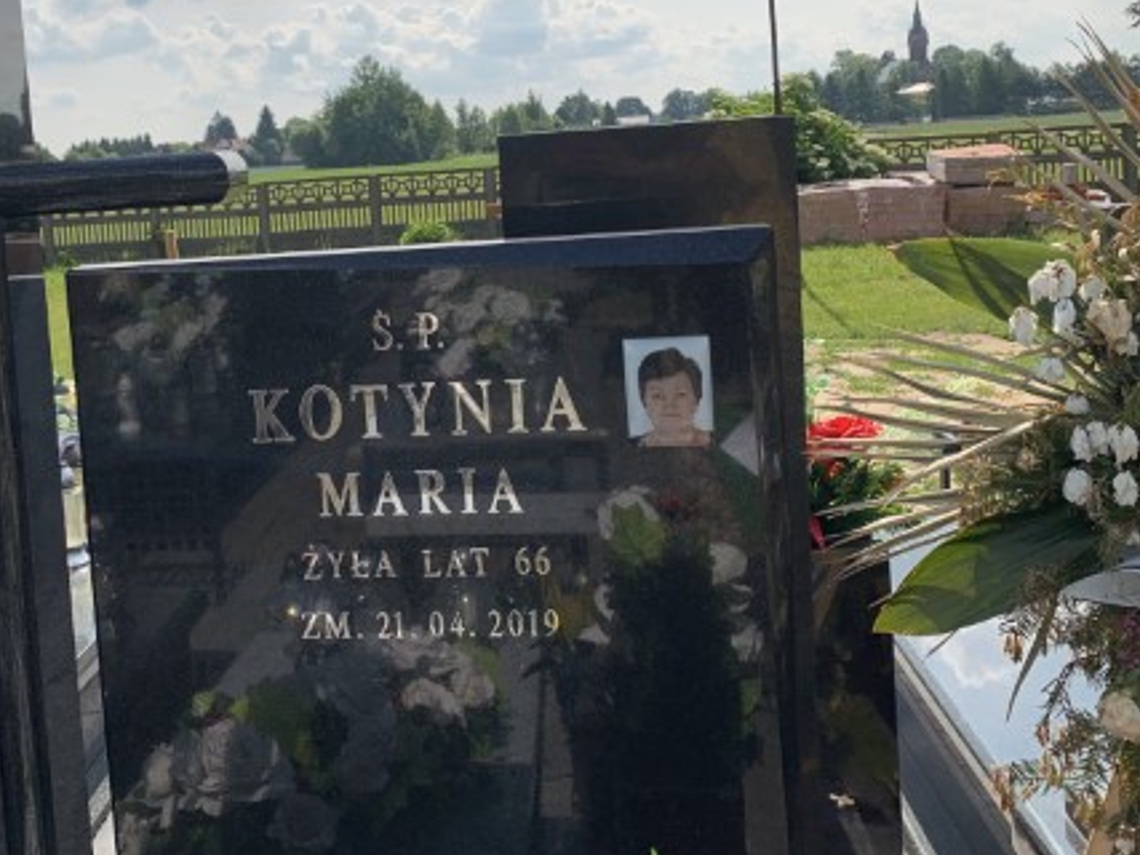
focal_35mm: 39
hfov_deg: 46.7
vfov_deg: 36.4
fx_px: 1284
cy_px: 286
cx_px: 339
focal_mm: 4.25
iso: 25
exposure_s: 1/3788
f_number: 1.8
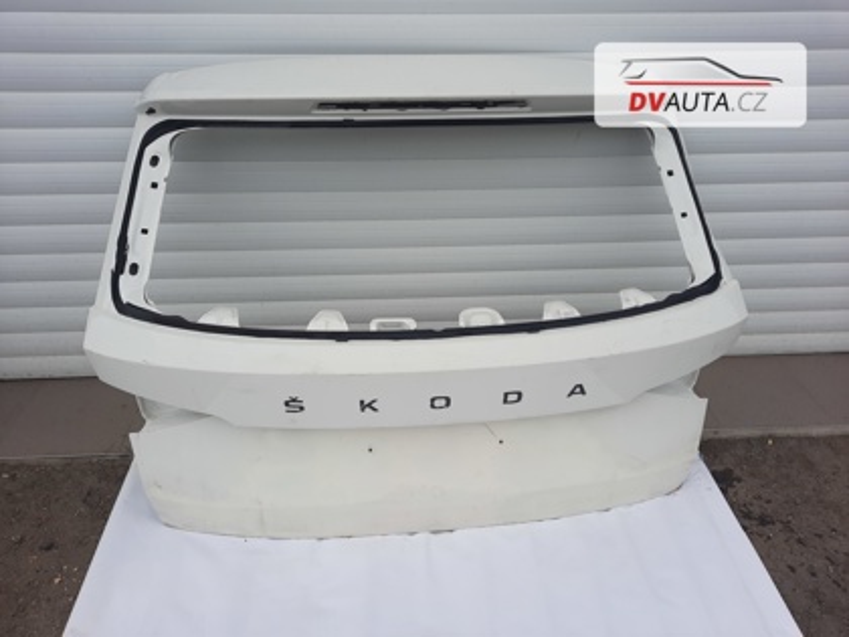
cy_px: 318
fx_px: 613
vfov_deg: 54.9
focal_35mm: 25
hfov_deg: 69.4
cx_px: 424
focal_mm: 4.6
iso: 32
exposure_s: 1/995
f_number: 2
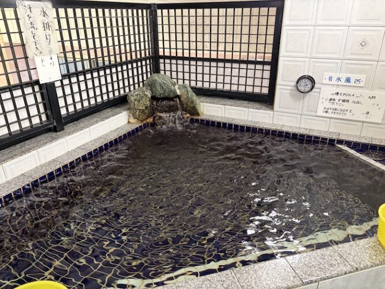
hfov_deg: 67.3
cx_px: 192
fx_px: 289
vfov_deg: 53.0
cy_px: 144
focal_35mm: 26
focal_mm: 5.96
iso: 320
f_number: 1.6
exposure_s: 1/50
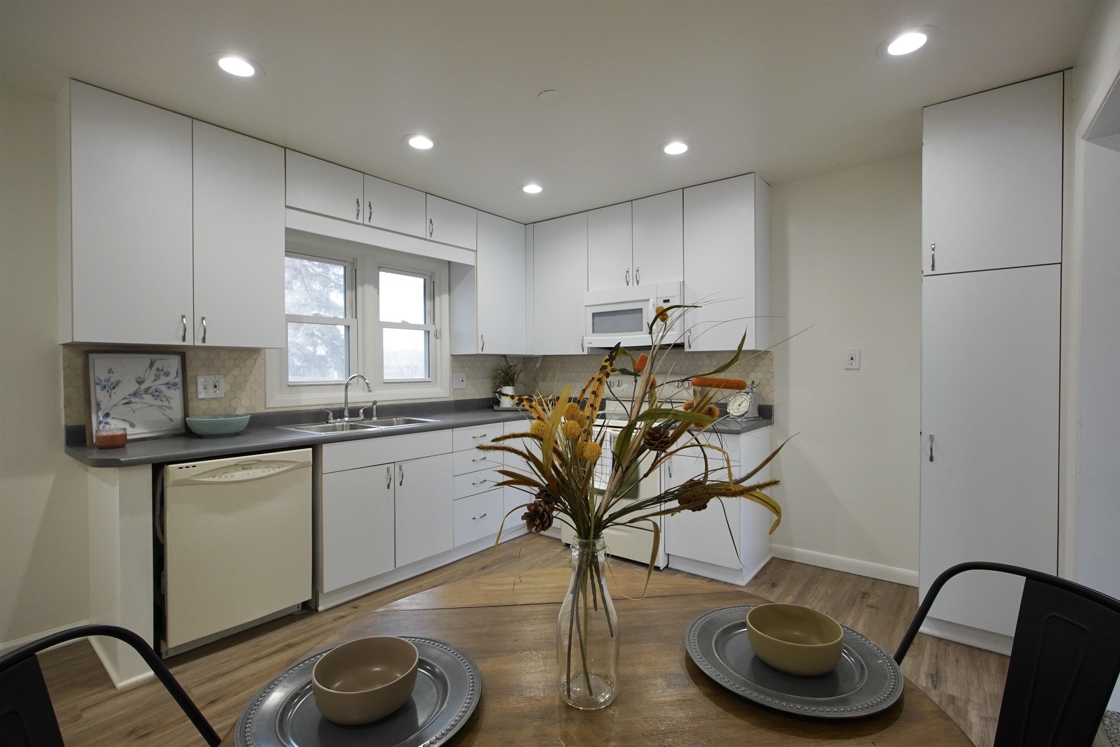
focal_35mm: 16
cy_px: 374
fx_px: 498
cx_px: 560
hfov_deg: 96.7
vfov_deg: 73.7
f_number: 4
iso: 640
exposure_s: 1/160
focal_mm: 11
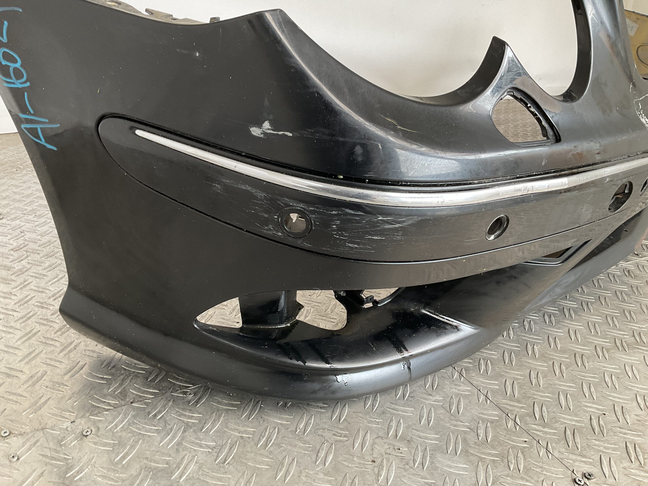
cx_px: 324
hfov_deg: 61.7
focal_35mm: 29
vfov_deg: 48.2
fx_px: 543
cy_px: 243
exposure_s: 1/50
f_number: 1.8
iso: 64
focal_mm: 3
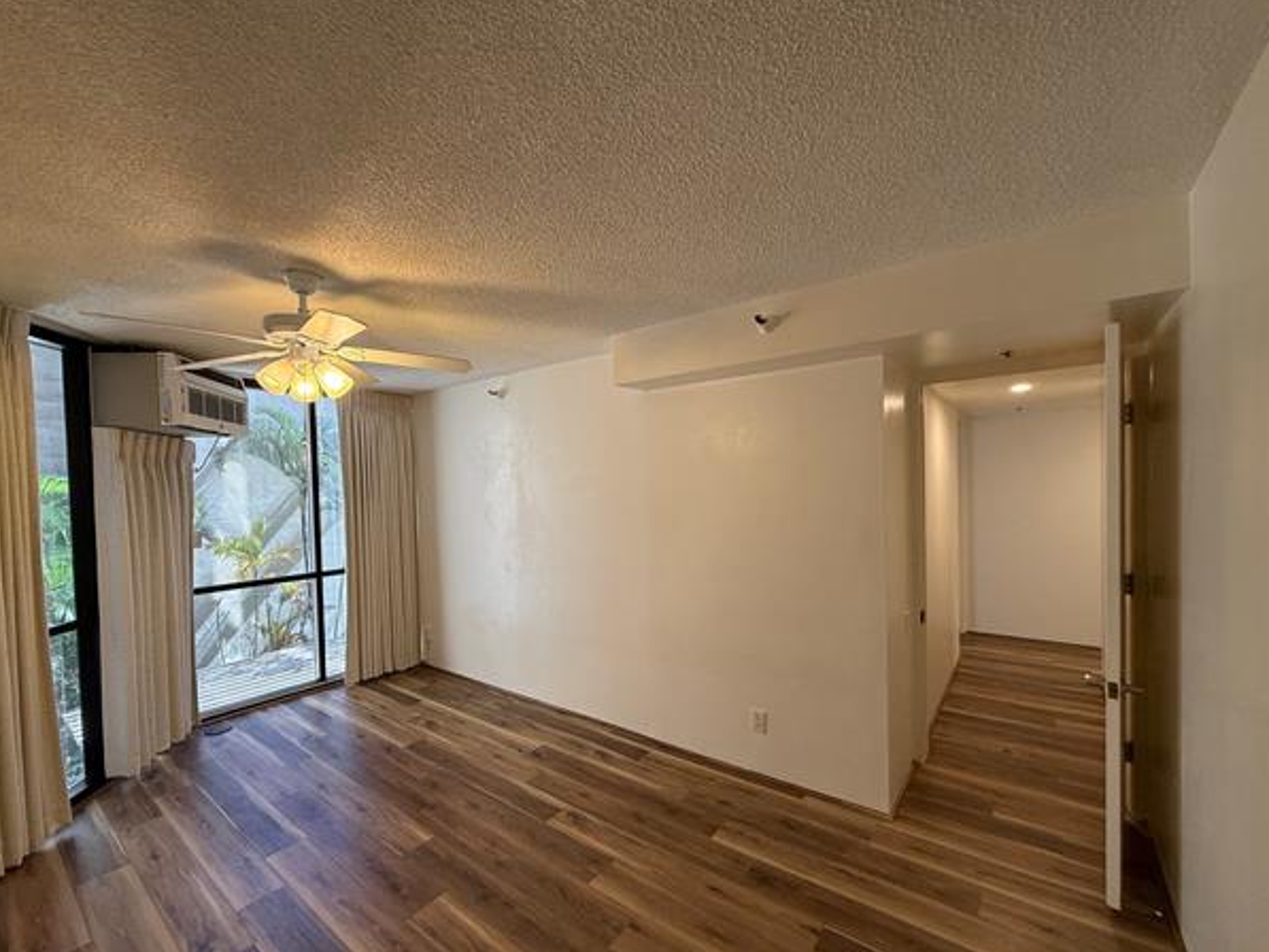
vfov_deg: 81.7
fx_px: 550
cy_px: 497
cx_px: 604
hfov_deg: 98.1
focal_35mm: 15
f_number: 2.2
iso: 160
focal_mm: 2.22
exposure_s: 1/120
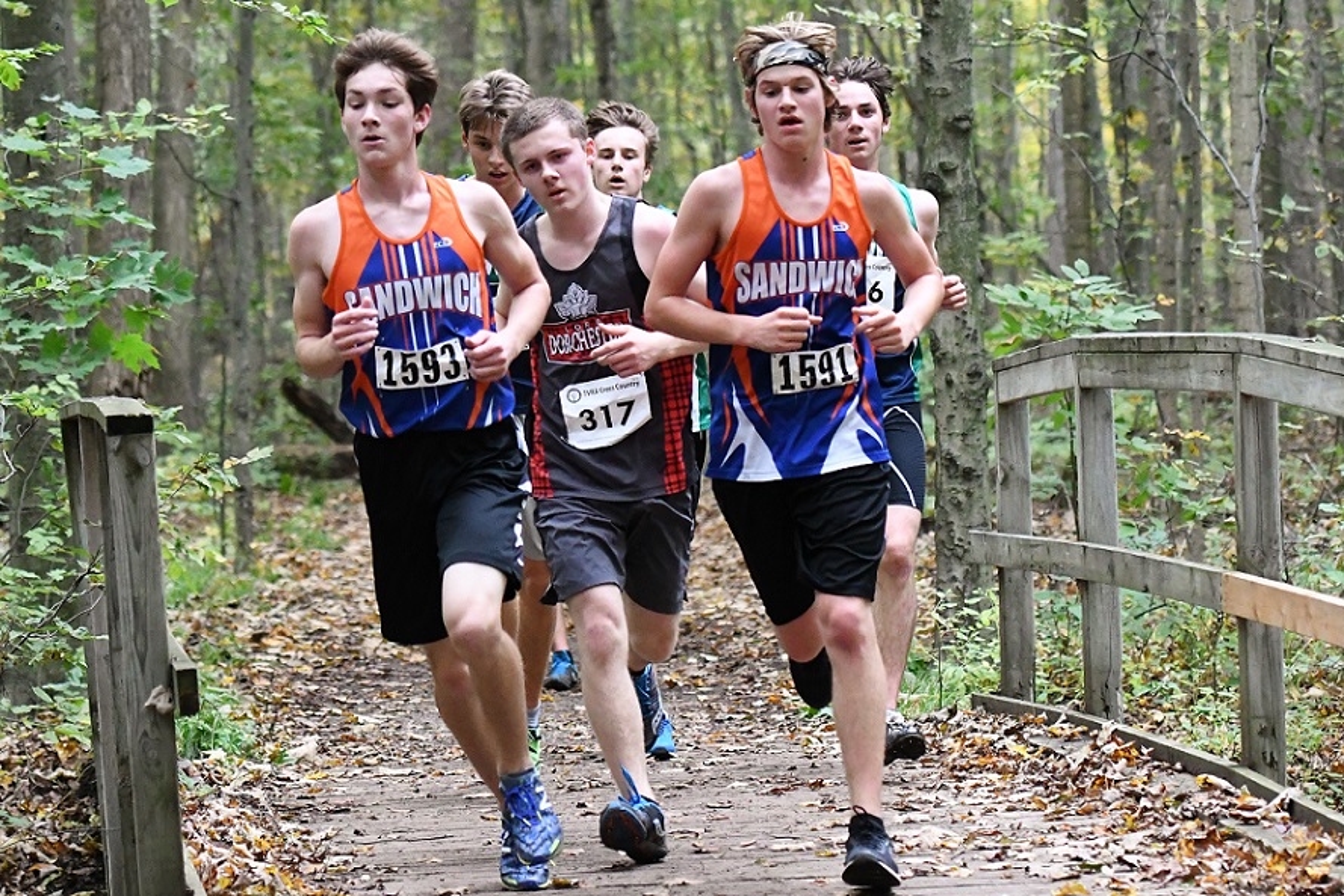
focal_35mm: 105
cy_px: 448
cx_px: 672
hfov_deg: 19.5
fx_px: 3920
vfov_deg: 13.0
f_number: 3.2
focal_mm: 70
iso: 6400
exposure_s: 1/1000
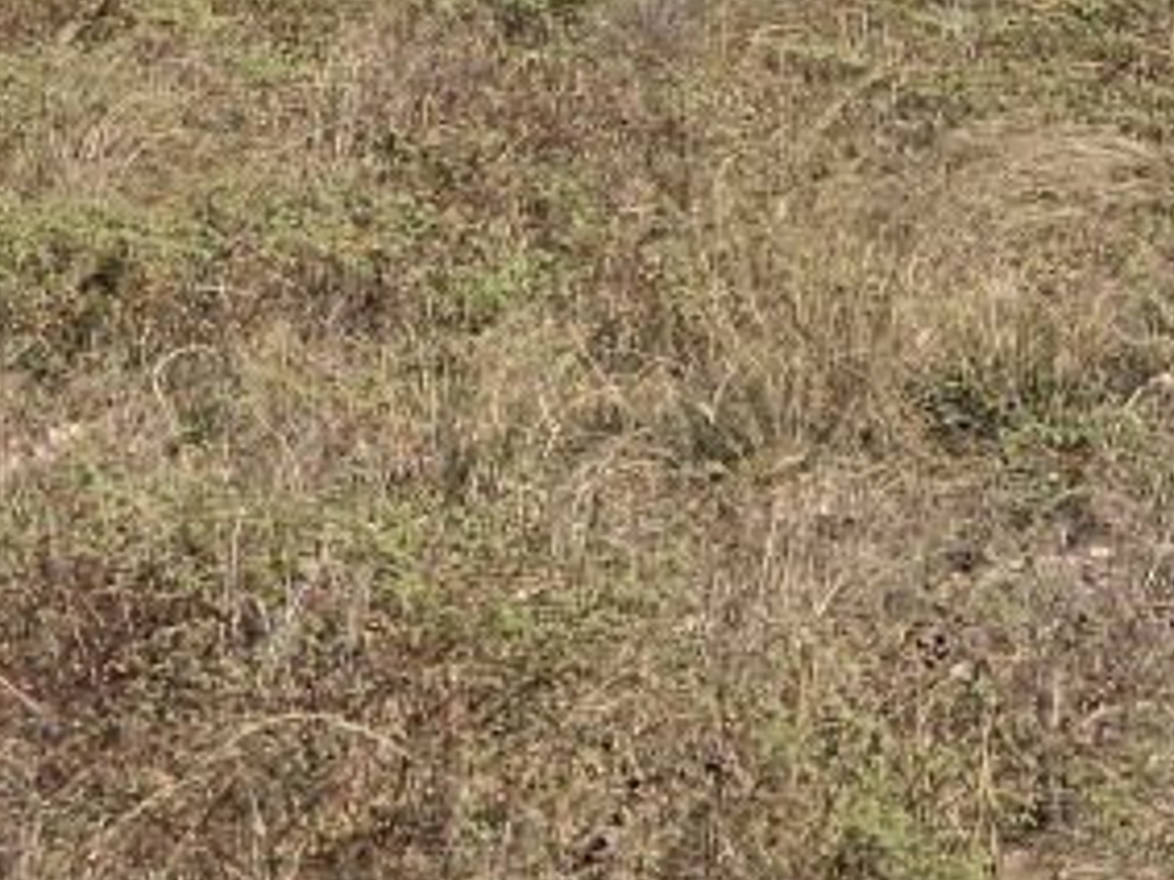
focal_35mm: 416
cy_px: -473
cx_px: -91
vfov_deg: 3.6
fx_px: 14103
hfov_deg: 4.8
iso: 64
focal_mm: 18.6
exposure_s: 1/1879
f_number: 3.4
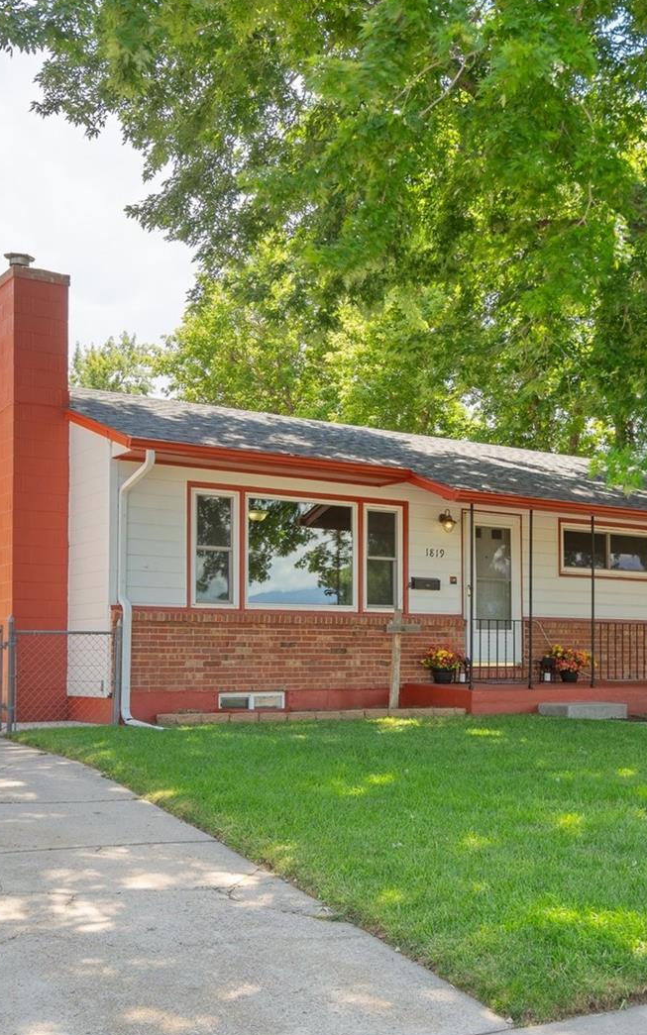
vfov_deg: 50.4
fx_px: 1100
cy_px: 515
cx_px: 481
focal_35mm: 39
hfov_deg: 32.2
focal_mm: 25
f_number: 5.6
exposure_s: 1/500
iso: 500
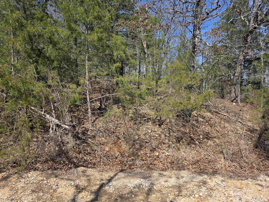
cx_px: 134
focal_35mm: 23
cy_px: 101
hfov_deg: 73.9
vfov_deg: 58.9
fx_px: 179
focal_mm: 6.3
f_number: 1.7
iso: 80
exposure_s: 1/3282
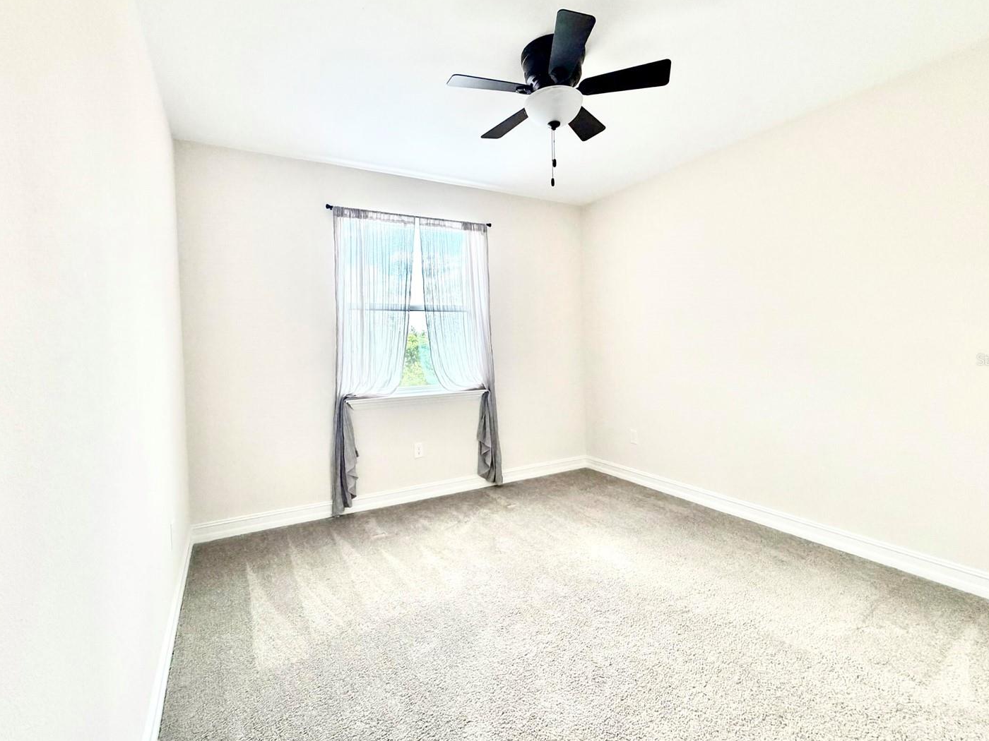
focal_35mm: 16
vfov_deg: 78.1
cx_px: 478
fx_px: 457
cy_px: 359
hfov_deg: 94.5
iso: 320
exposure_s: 1/85
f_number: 2.2
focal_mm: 2.22
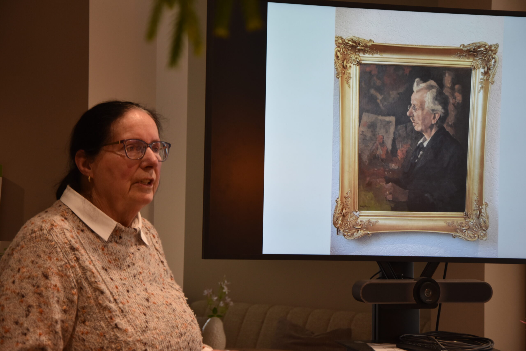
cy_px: 176
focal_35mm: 105
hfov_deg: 19.5
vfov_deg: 13.0
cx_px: 263
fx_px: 1534
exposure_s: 1/60
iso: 400
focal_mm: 70
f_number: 5.3
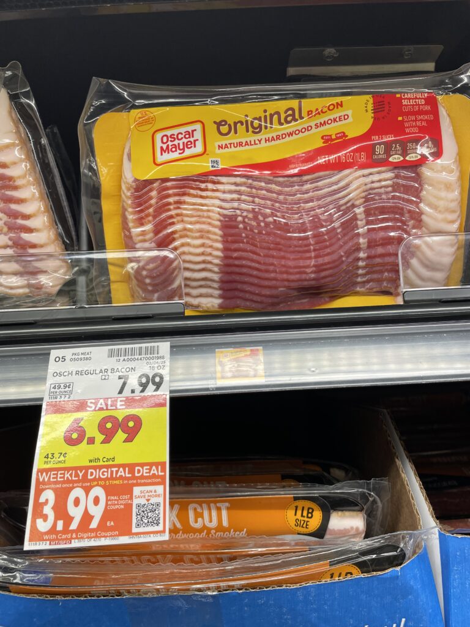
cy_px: 314
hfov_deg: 53.1
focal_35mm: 26
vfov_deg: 67.3
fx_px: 471
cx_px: 235
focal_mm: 4.2
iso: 64
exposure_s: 1/121
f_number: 1.6
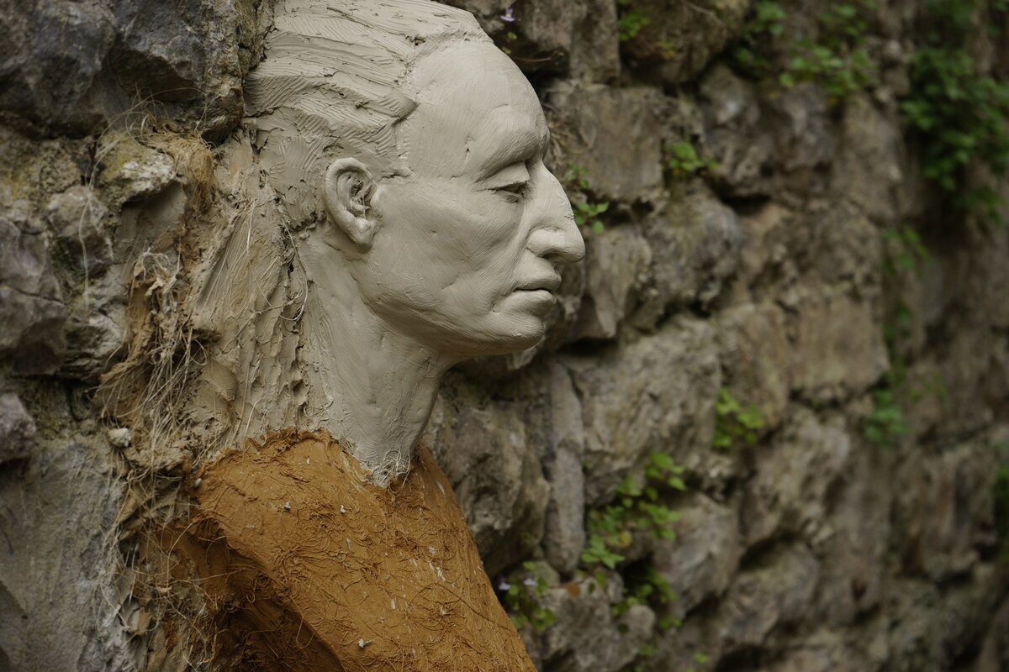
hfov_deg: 28.8
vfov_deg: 19.5
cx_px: 504
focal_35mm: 70
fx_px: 1962
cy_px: 336
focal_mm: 70
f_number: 5.6
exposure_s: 1/80
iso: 640
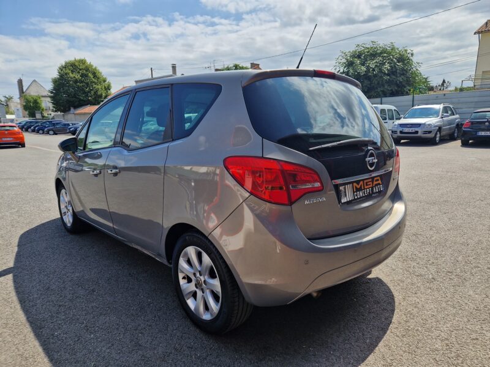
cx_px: 245
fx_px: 326
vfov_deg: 58.9
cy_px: 184
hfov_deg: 73.9
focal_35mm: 23
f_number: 1.8
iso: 50
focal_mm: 5.4
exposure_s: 1/1680
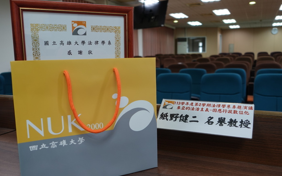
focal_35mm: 33
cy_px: 94
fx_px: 254
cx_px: 141
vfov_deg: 38.3
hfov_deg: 58.2
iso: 125
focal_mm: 12.52
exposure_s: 1/40
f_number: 2.8
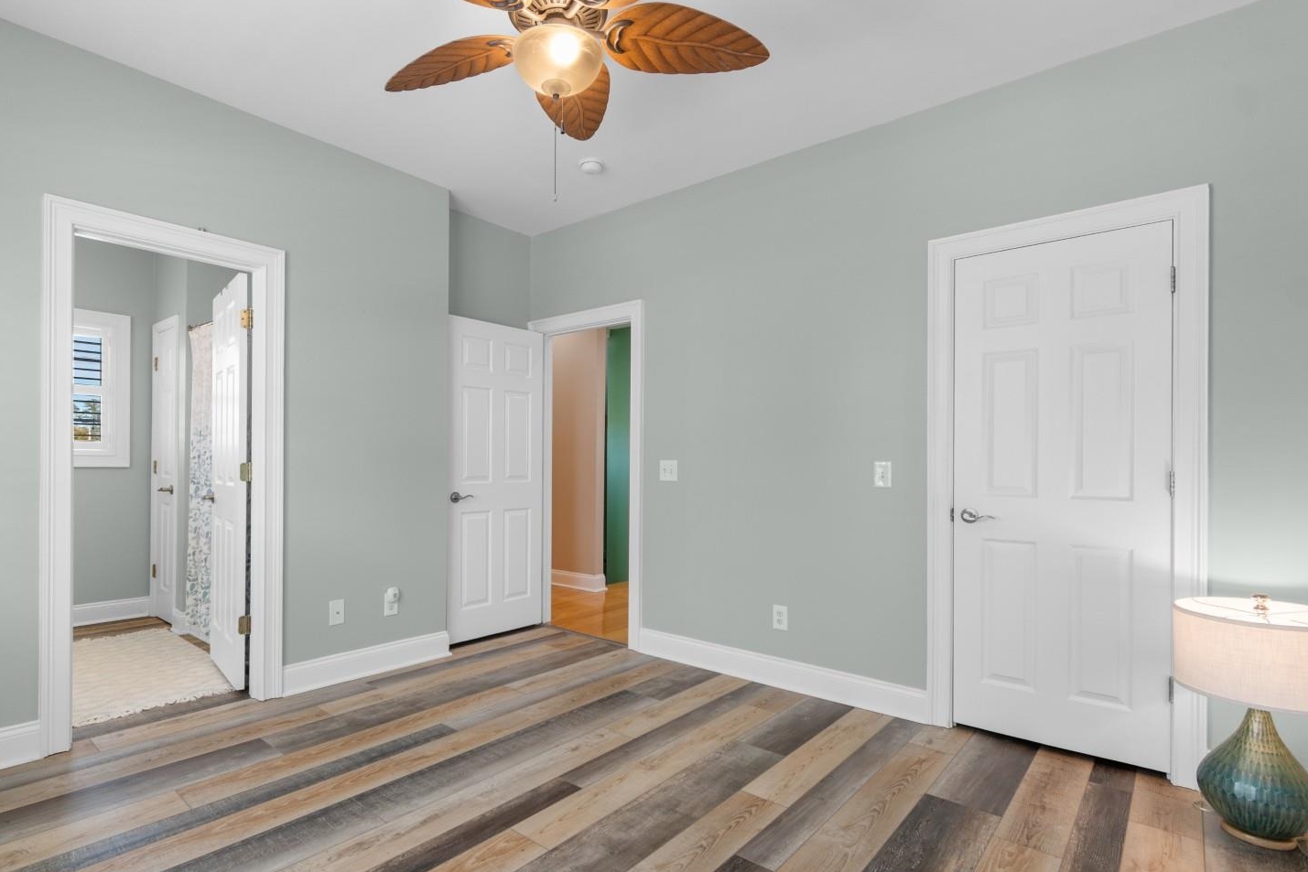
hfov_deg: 92.9
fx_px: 618
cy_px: 446
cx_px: 578
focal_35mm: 17
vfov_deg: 70.4
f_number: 4.5
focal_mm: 10
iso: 100
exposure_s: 1/25
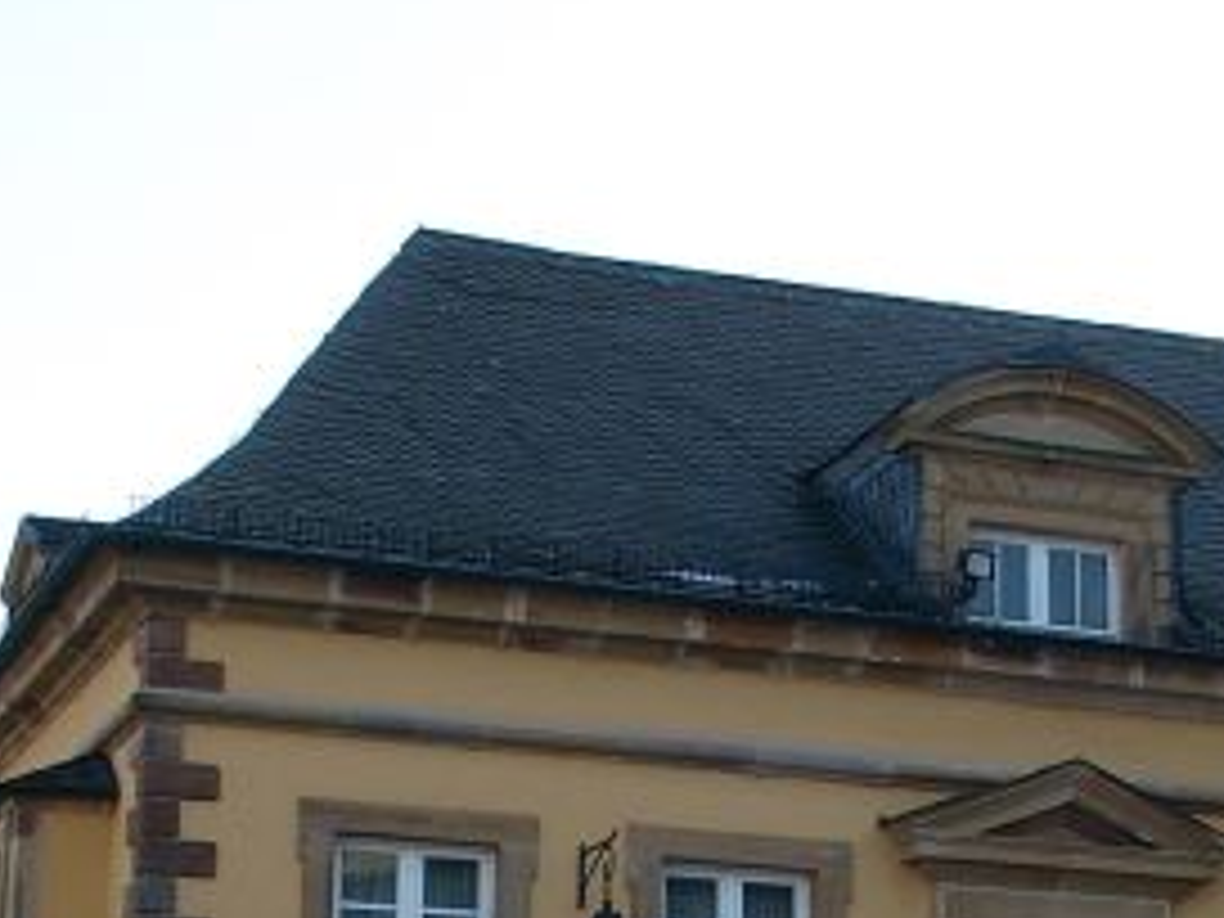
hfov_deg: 19.6
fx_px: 3536
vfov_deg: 14.6
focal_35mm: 100
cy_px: 886
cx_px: 720
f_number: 4
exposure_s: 1/221
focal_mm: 7.13
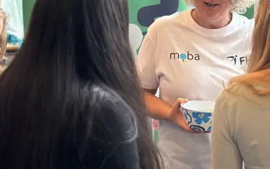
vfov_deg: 12.4
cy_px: -10
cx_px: 233
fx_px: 766
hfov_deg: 19.7
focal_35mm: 104
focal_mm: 6.86
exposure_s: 1/100
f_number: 1.78
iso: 200
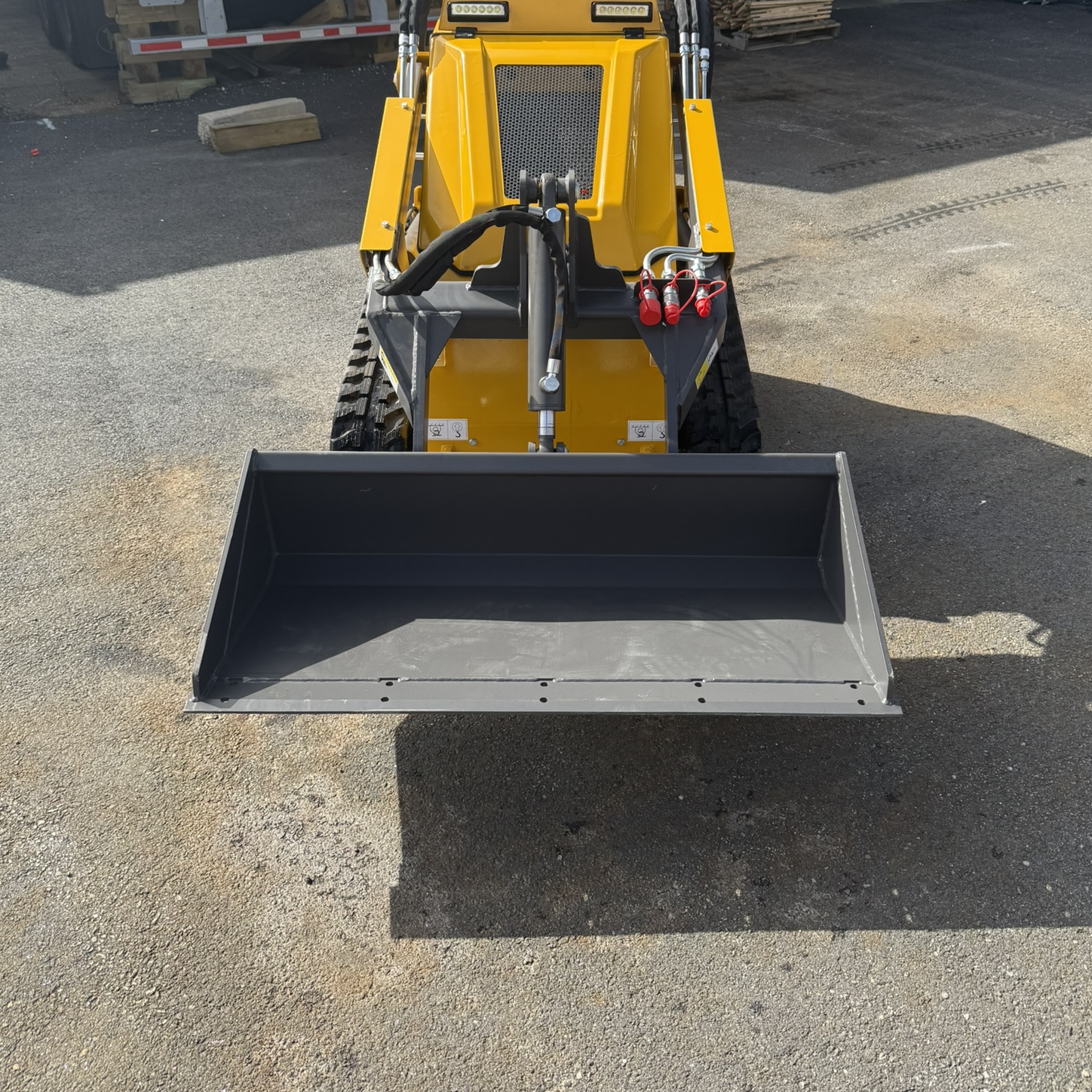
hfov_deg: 54.0
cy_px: 397
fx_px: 1071
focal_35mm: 30
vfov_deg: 53.3
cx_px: 565
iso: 80
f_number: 1.78
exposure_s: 1/2703
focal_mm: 6.76
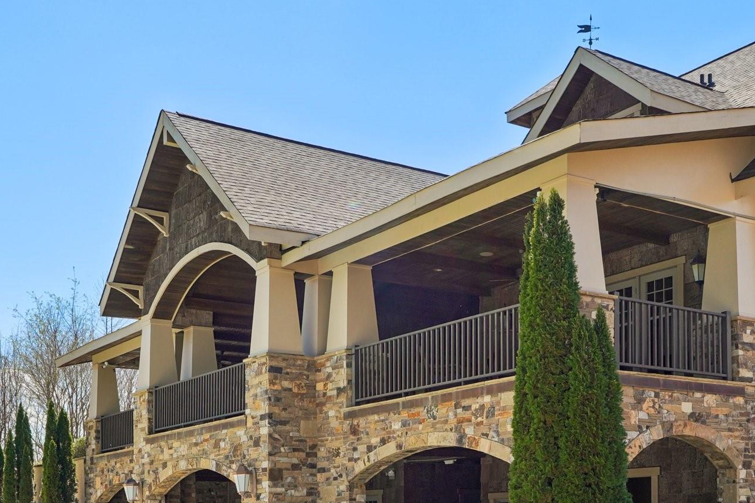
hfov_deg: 41.1
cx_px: 376
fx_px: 1006
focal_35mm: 48
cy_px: 400
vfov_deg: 27.5
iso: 100
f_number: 8
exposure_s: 1/90
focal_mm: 20
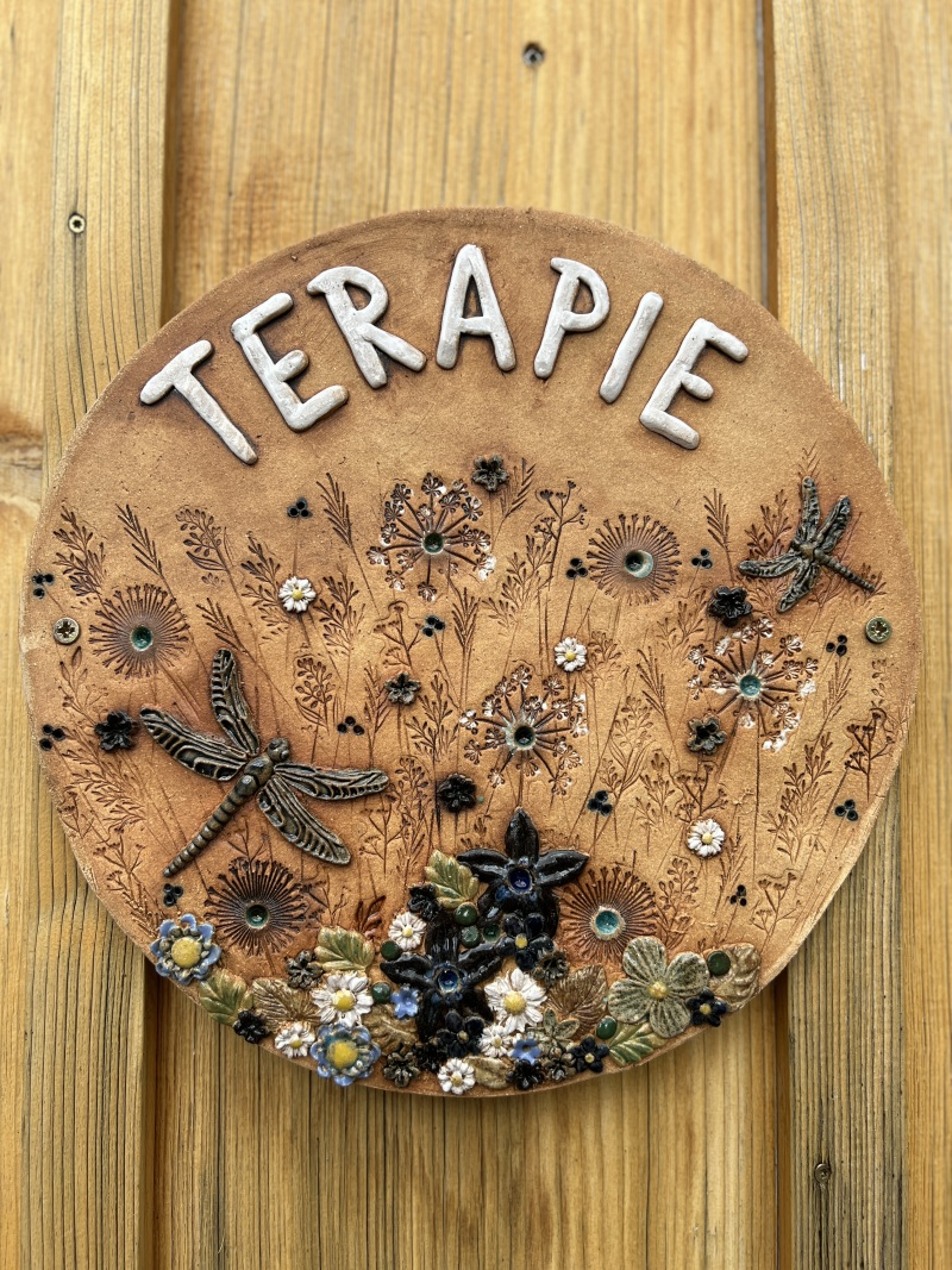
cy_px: 635
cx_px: 476
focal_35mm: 26
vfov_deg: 67.3
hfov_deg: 53.1
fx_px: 954
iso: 50
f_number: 1.5
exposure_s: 1/1068
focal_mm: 5.7
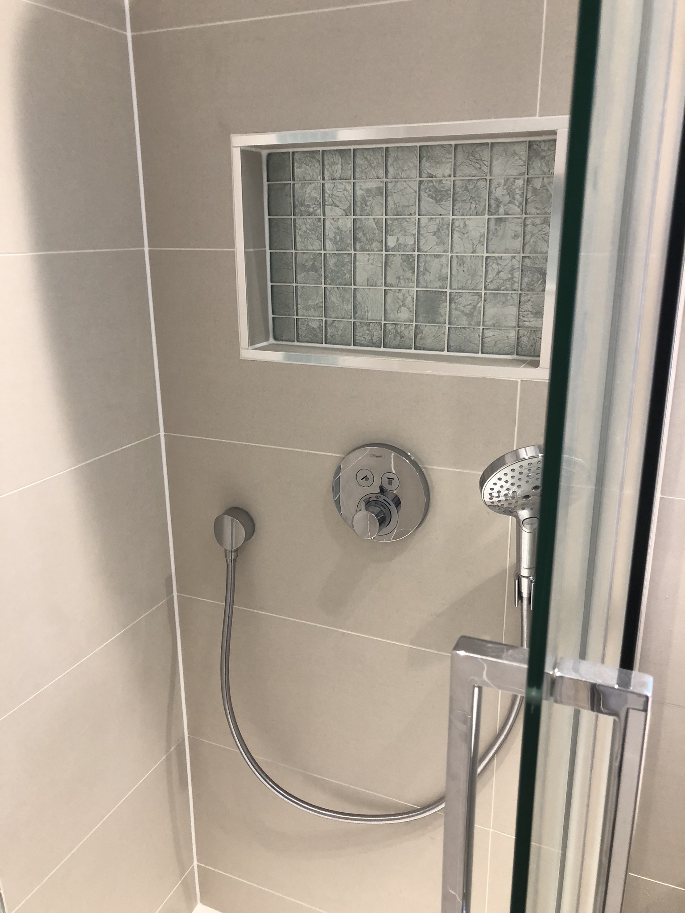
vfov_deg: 63.4
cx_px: 342
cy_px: 456
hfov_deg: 49.7
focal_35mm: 28
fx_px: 739
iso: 40
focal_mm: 3.99
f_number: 1.8
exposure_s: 1/25
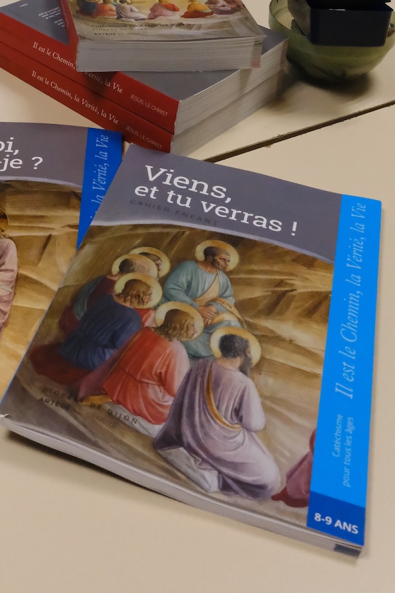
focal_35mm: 54
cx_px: 72
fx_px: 889
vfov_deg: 32.5
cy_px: -57
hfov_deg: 24.6
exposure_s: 1/950
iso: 6400
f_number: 5.6
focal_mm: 16
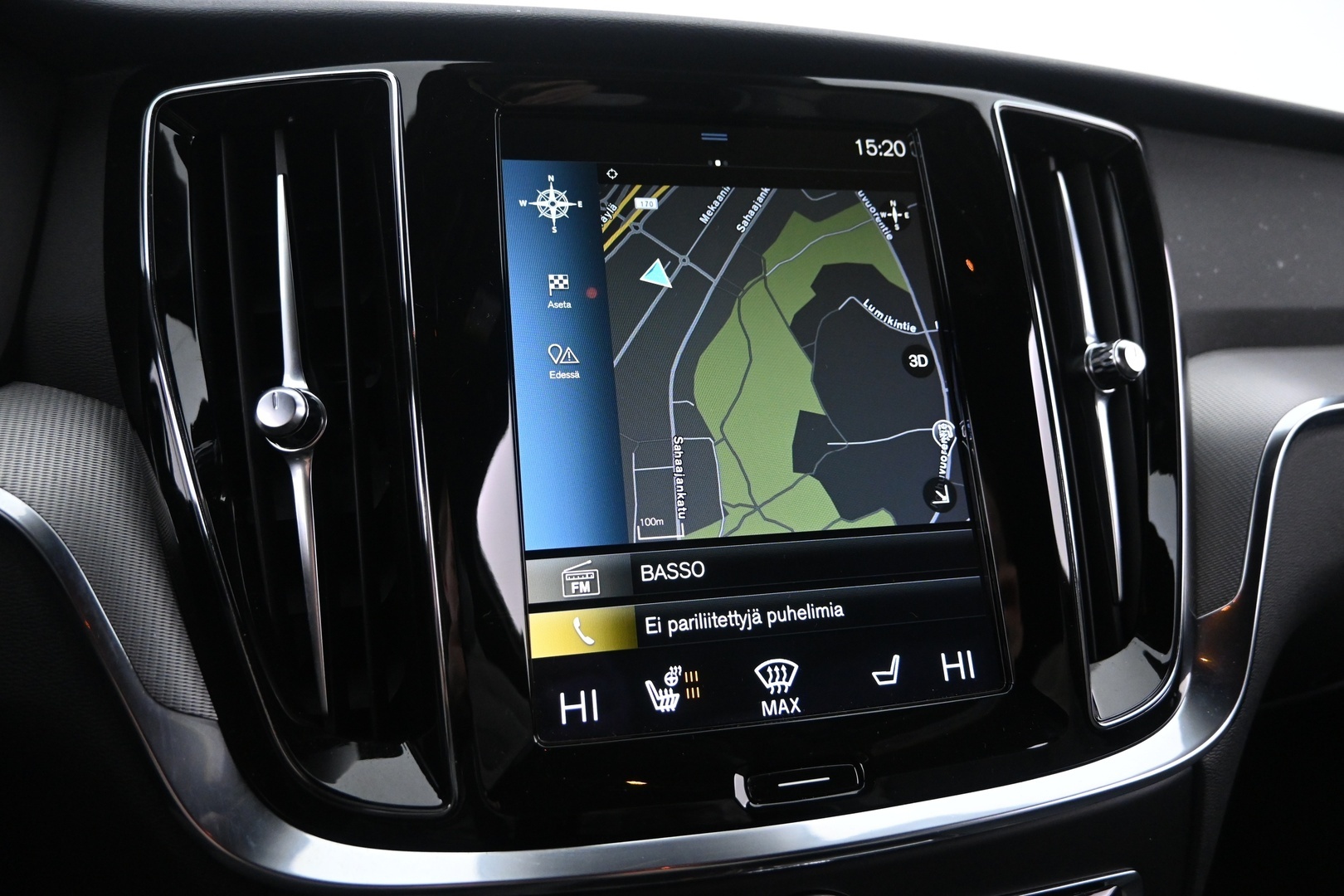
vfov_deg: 53.1
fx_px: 896
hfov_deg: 73.7
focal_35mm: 24
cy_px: 448
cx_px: 672
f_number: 3.5
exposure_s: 1/25
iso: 2500
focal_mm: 16
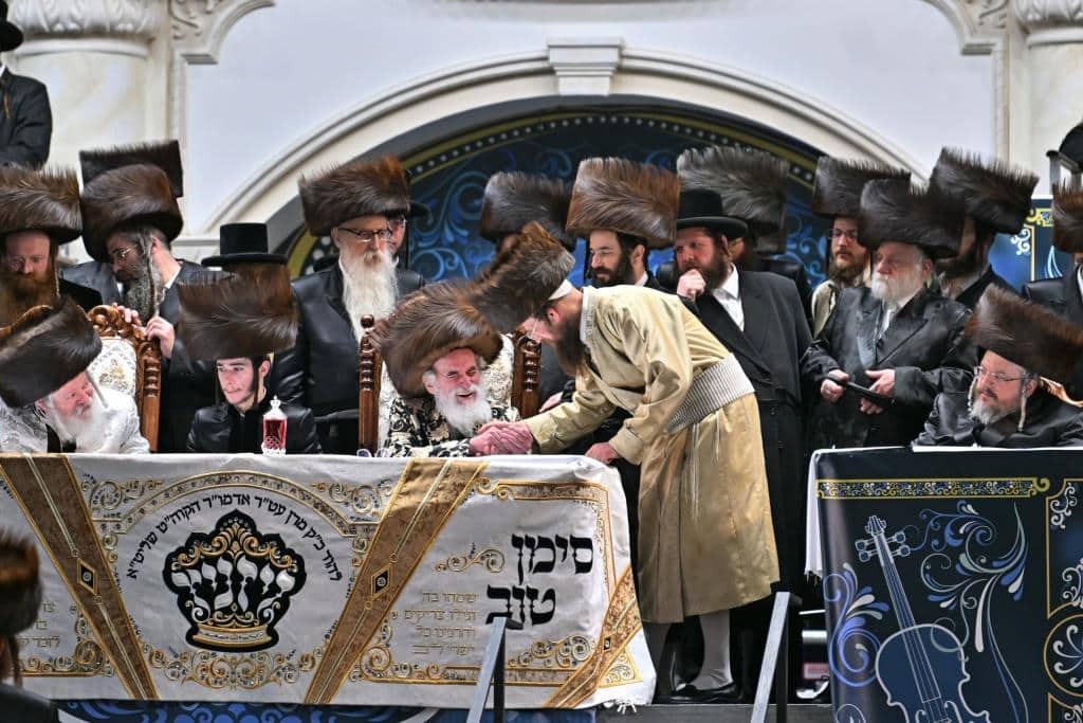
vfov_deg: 4.6
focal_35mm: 300
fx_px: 9026
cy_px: 362
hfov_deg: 6.9
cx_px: 542
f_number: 2.8
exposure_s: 1/320
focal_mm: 200
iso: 320
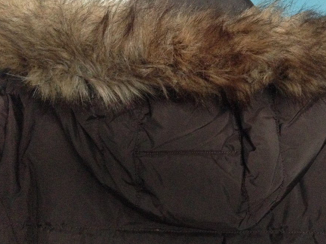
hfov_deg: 37.9
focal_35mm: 50
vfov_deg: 29.0
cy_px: 99
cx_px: 208
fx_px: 471
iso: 800
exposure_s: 1/15
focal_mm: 4.12
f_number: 2.4
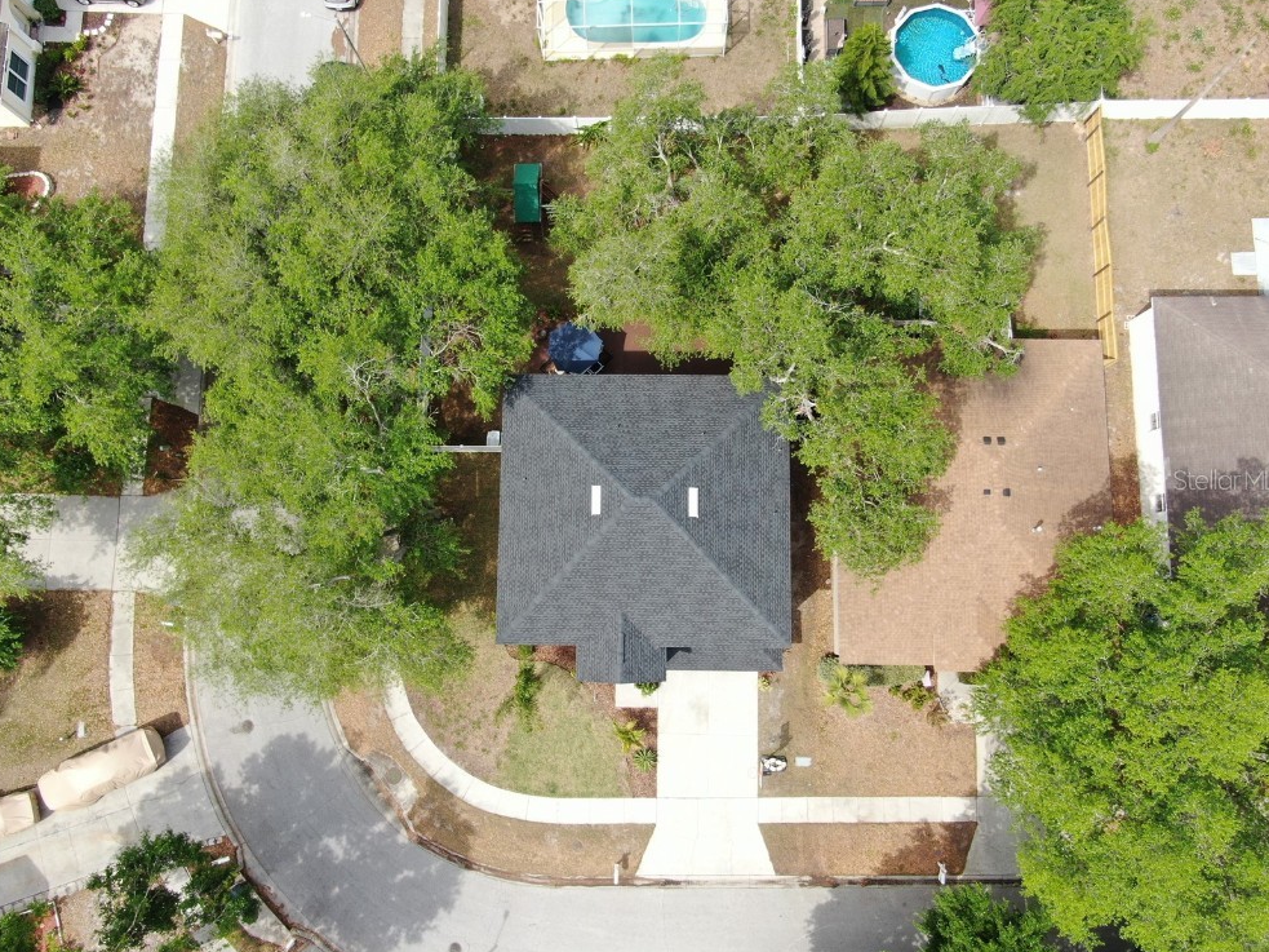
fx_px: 916
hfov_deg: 69.4
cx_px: 634
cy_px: 479
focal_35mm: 25
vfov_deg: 54.9
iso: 100
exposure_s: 1/640
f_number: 2.8
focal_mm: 4.39
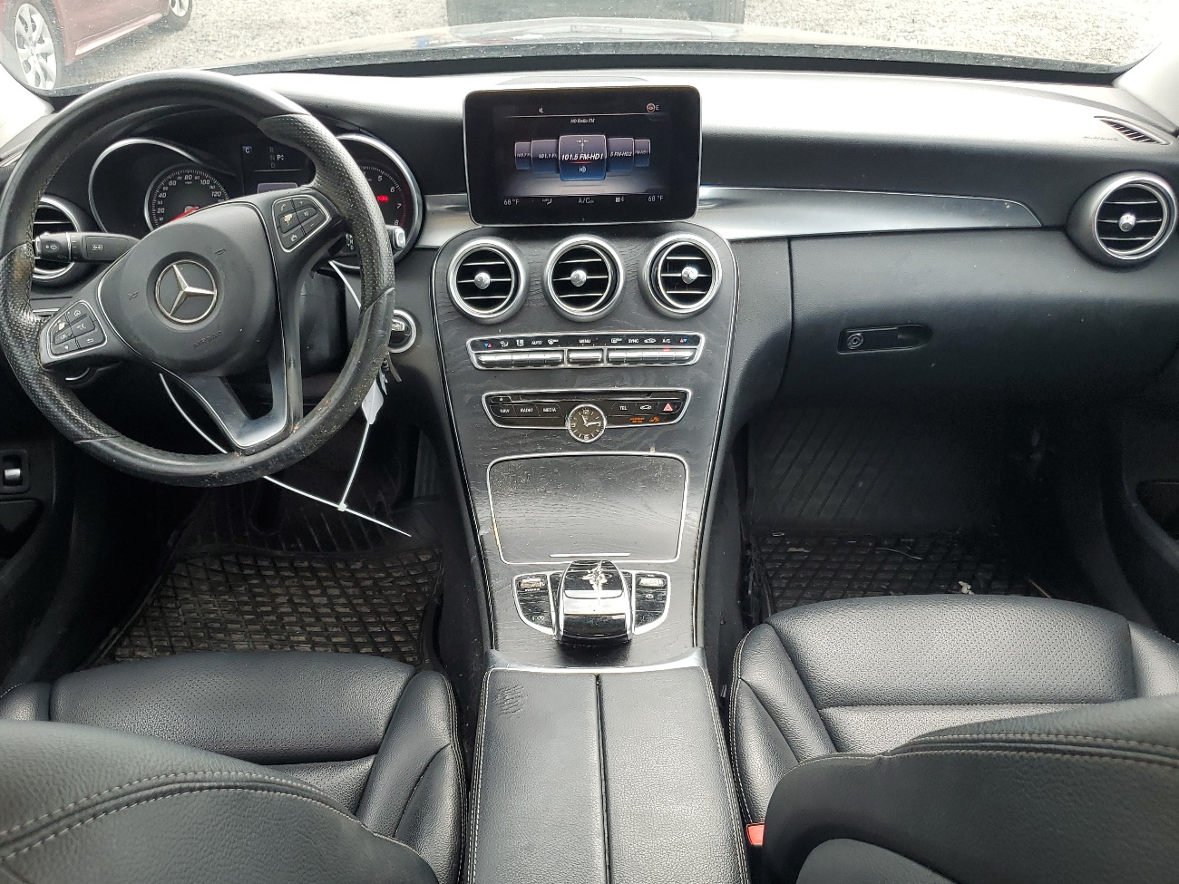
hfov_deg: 56.8
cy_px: 526
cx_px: 546
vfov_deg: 44.0
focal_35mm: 32
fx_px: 1090
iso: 50
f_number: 1.5
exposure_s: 1/213
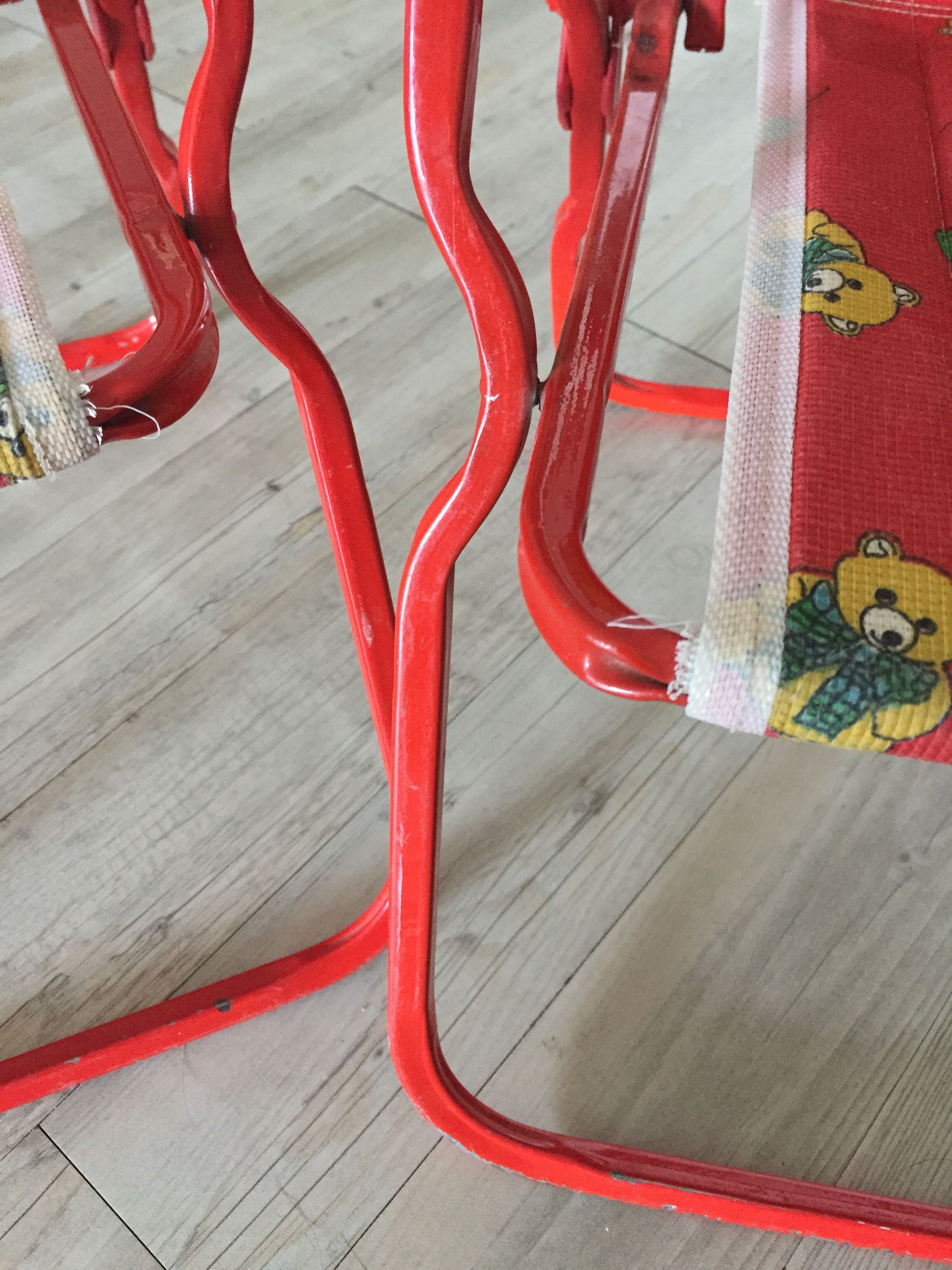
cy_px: 635
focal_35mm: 29
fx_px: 1063
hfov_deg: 48.2
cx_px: 476
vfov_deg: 61.7
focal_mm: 4.15
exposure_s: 1/33
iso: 320
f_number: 2.2
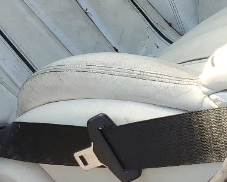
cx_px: 14
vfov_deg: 13.5
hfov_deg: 17.6
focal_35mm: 107
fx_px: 720
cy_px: -94
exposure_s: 1/238
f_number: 1.5
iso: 50
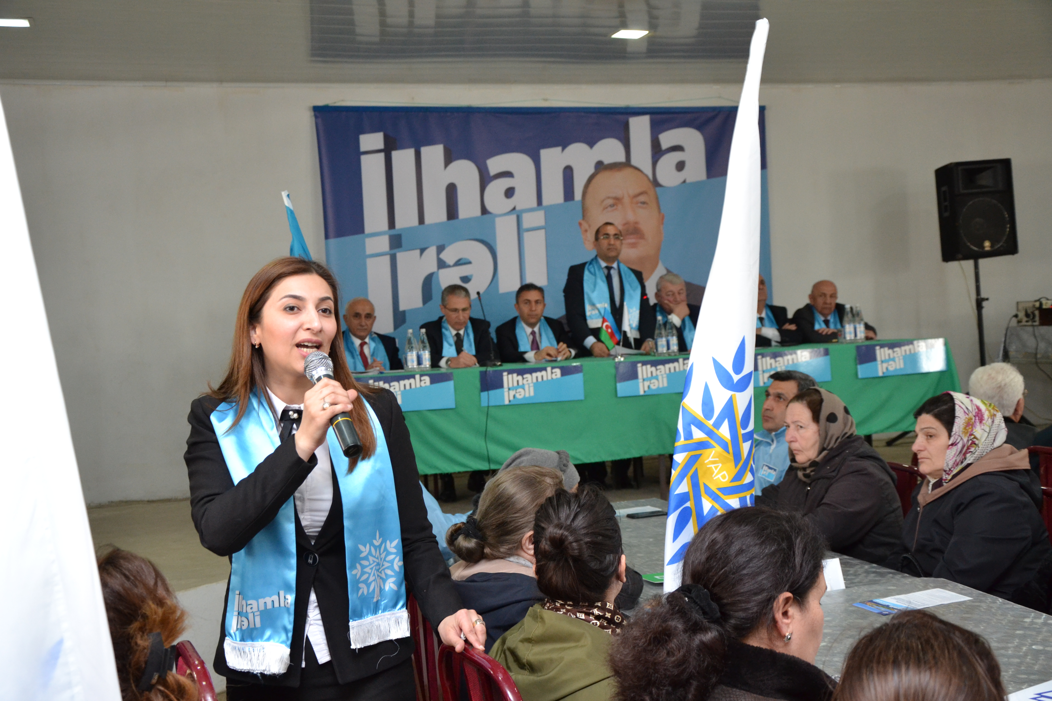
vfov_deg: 29.9
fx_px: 1315
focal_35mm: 45
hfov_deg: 43.6
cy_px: 350
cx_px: 526
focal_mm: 30
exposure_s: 1/60
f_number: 4.2
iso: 1400
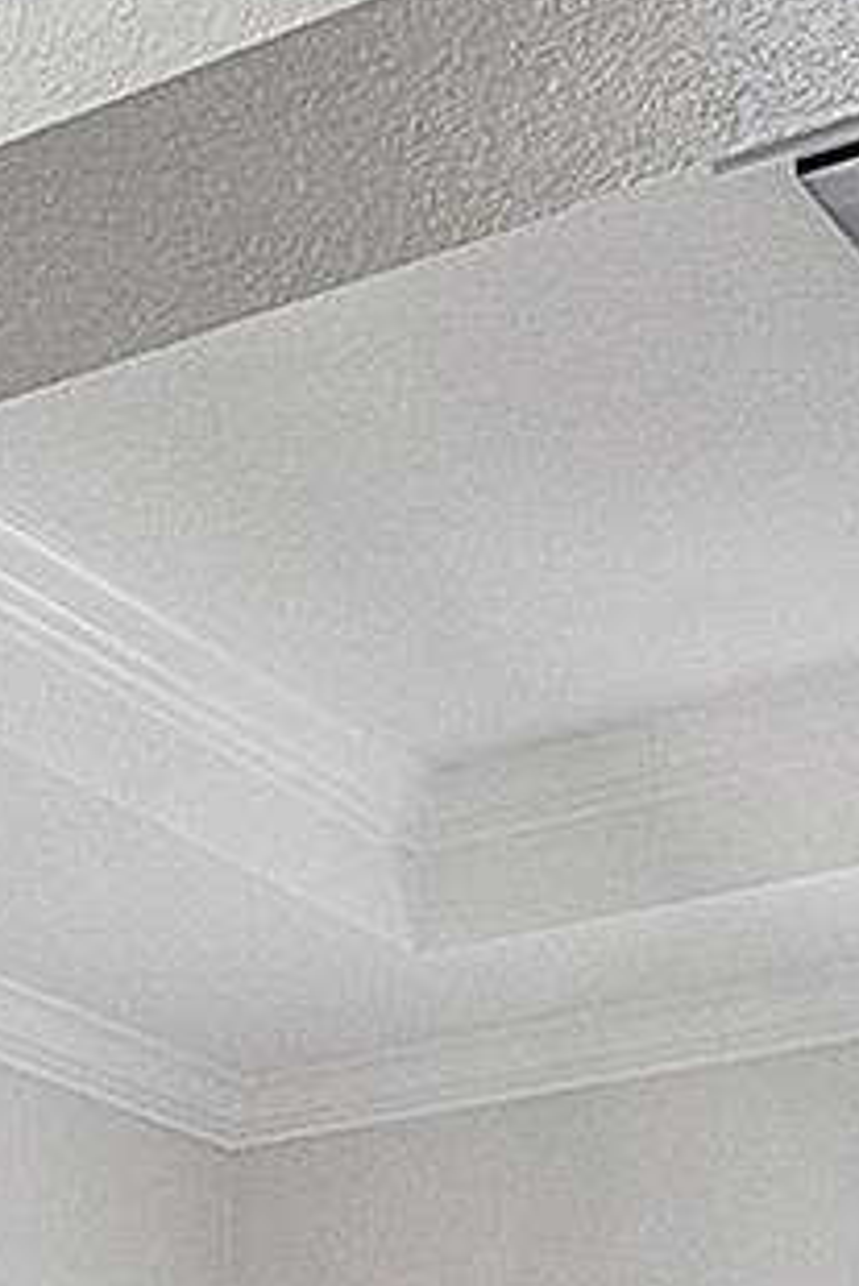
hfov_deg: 12.6
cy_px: 2039
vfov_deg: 17.9
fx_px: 3539
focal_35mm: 99
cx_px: -689
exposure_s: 1/25
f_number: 7.1
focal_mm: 10
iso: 320
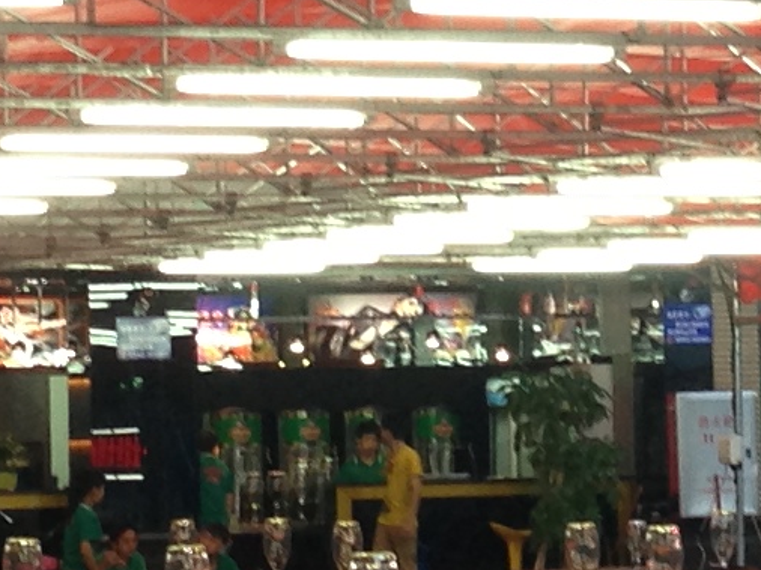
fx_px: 4680
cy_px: 283
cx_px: 717
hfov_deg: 9.2
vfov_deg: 7.0
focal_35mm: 213
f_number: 2.4
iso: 50
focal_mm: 4.13
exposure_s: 1/24
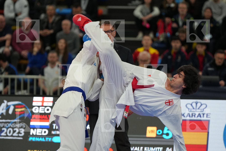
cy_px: 76
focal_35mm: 252
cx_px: 113
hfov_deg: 8.2
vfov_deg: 5.5
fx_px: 1582
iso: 2000
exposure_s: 1/1000
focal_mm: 168
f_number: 2.8
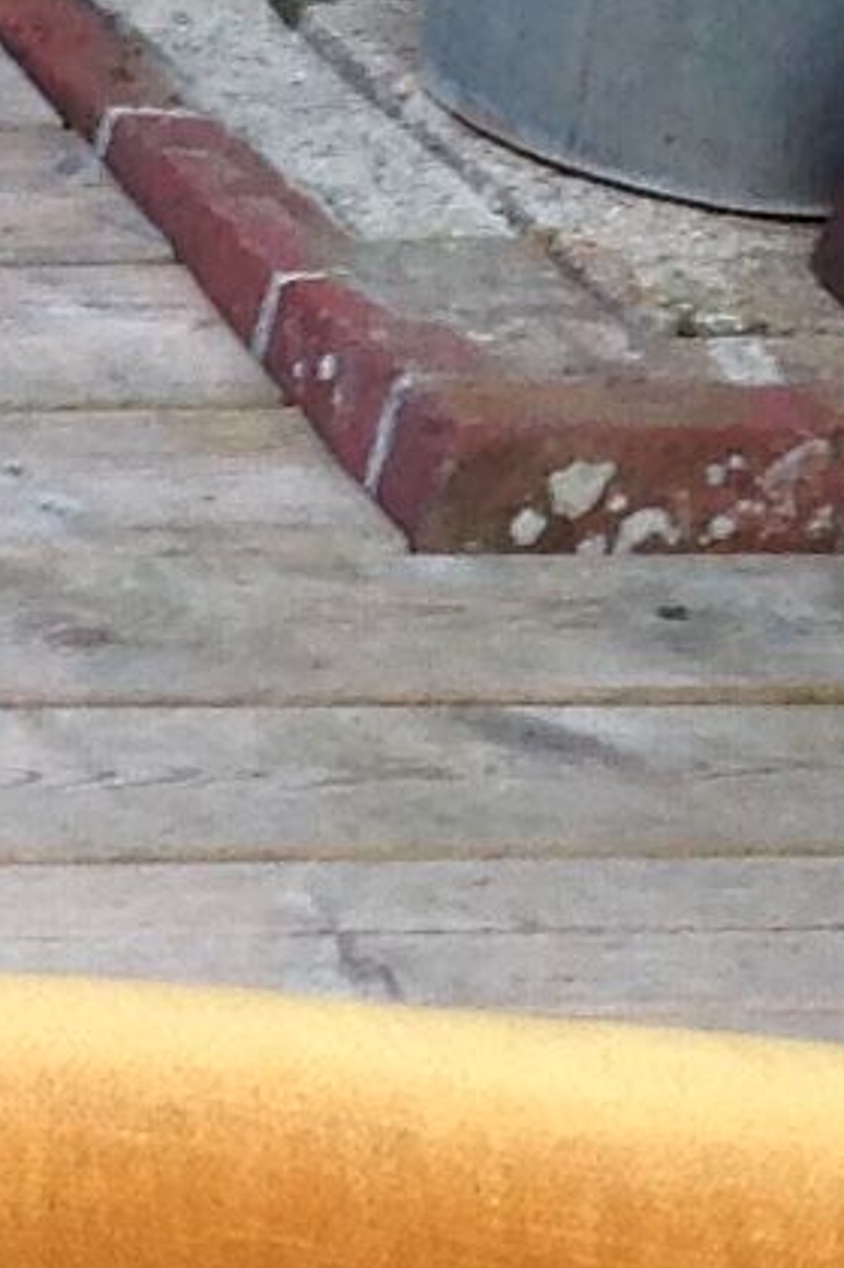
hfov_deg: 5.9
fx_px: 7890
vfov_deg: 8.5
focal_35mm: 224
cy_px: 2837
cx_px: -1091
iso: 50
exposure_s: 1/355
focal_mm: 4.28
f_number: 2.4
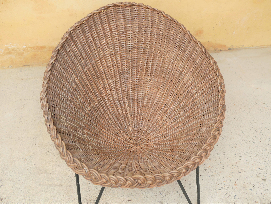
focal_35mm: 40
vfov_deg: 36.0
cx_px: 136
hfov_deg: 46.8
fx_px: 313
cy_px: 102
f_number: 3.5
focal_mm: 20
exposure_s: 1/400
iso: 200
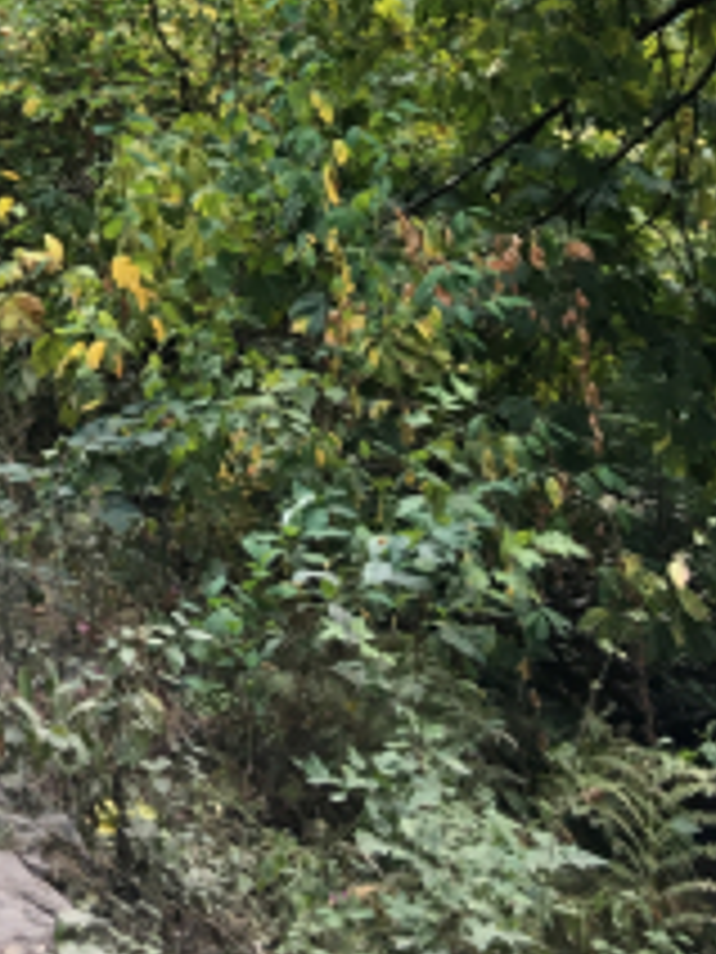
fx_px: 2261
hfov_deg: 16.7
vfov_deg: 21.4
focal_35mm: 82
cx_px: -293
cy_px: -306
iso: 25
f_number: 2.2
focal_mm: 4.15
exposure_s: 1/40
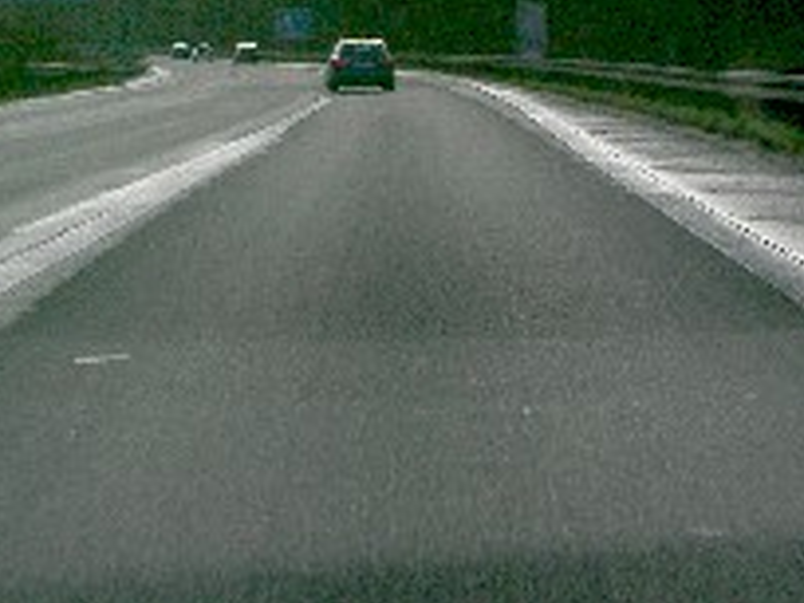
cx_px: 120
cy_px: -114
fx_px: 3345
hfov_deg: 13.6
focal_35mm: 144
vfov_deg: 10.1
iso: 50
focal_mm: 12.7
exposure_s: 1/180
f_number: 7.6
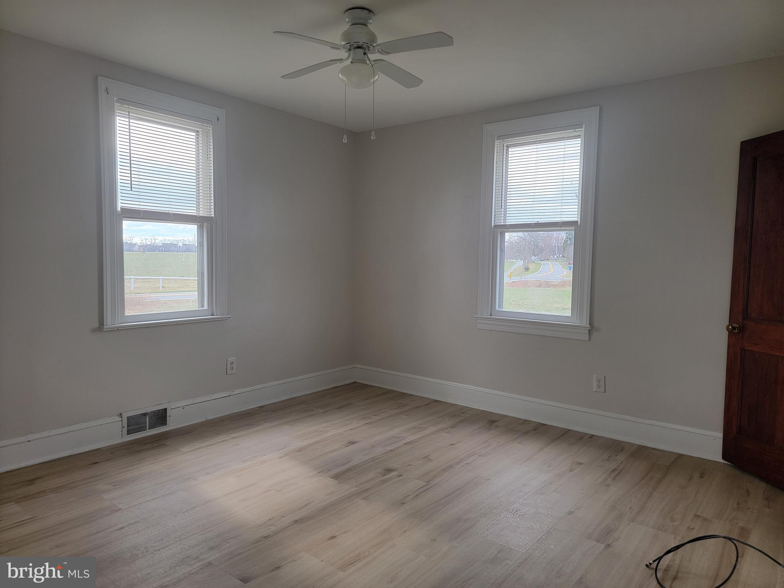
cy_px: 294
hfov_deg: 71.6
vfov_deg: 56.8
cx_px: 392
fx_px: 544
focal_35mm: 24
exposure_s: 1/120
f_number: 1.8
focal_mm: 6.7
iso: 32
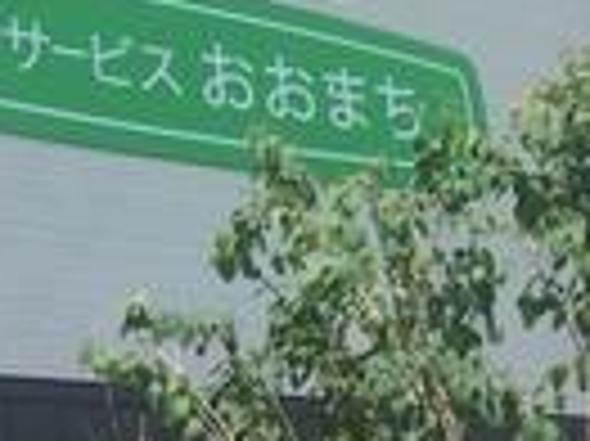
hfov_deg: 14.5
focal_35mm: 133
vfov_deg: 10.0
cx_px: 649
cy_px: -540
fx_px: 2265
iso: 32
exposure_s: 1/1580
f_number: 2.2
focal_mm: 4.15
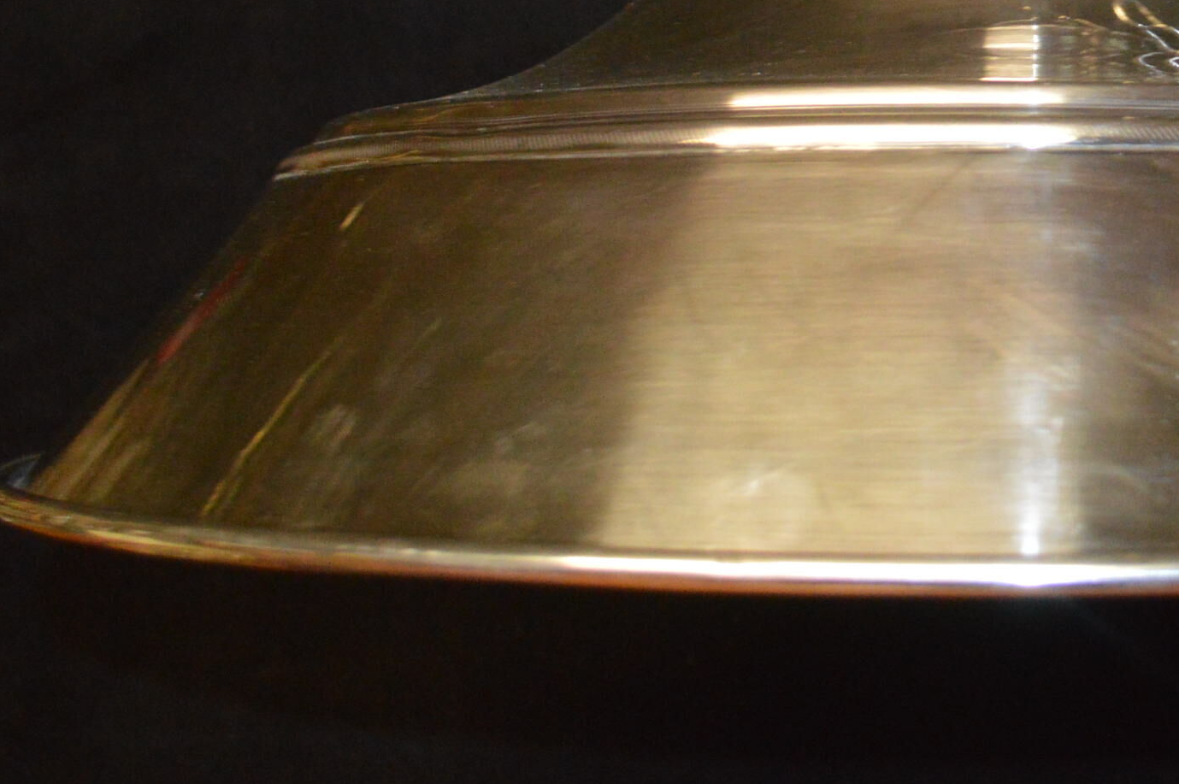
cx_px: 1093
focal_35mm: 72
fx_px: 2356
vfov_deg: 18.4
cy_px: 8
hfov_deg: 27.0
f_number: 3.8
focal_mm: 22
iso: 2200
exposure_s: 1/60
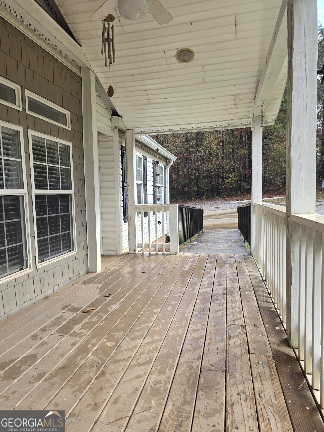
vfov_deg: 73.9
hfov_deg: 58.9
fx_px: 287
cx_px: 162
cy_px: 216
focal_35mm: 23
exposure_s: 1/180
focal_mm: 6.3
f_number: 1.7
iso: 32
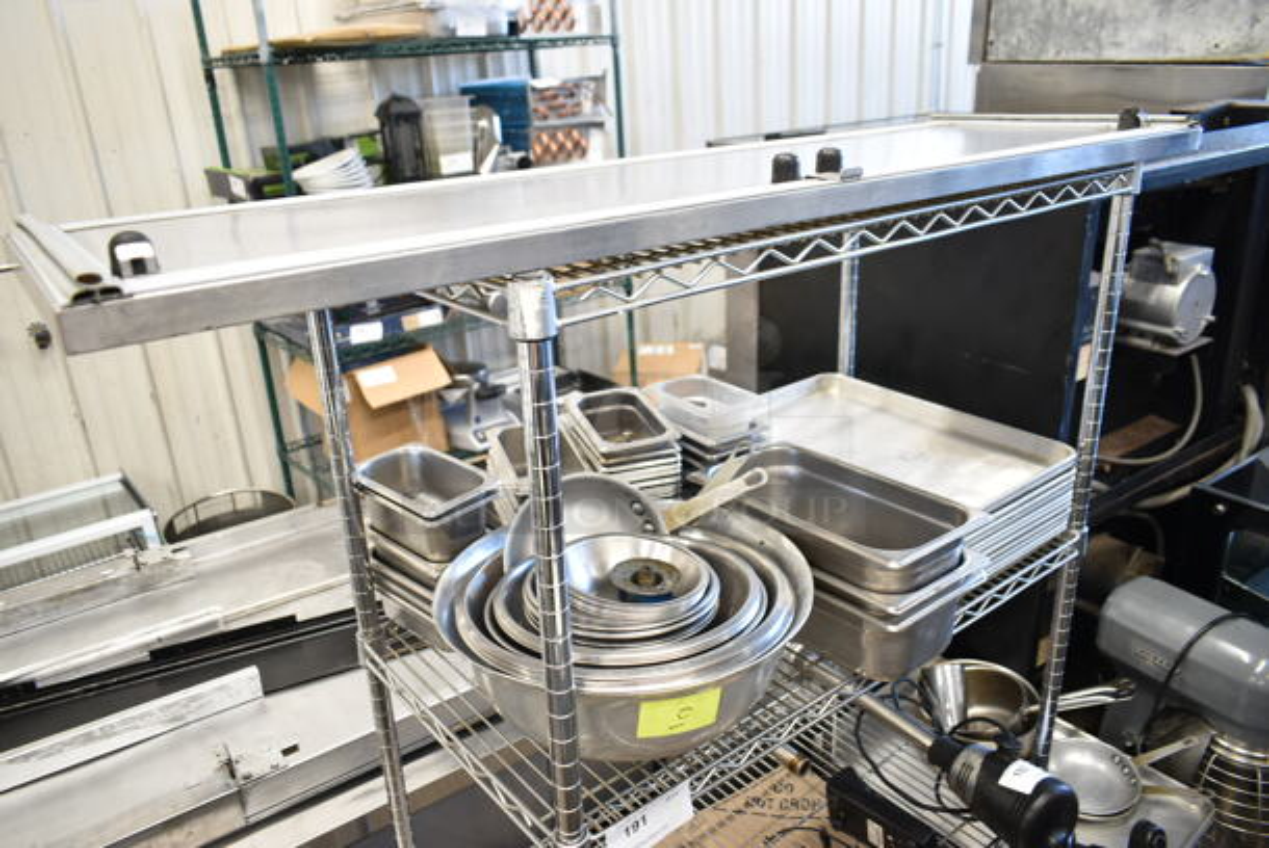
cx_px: 634
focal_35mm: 27
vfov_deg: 48.0
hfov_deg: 67.3
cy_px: 424
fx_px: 953
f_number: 3.5
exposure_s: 1/30
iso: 640
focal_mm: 18
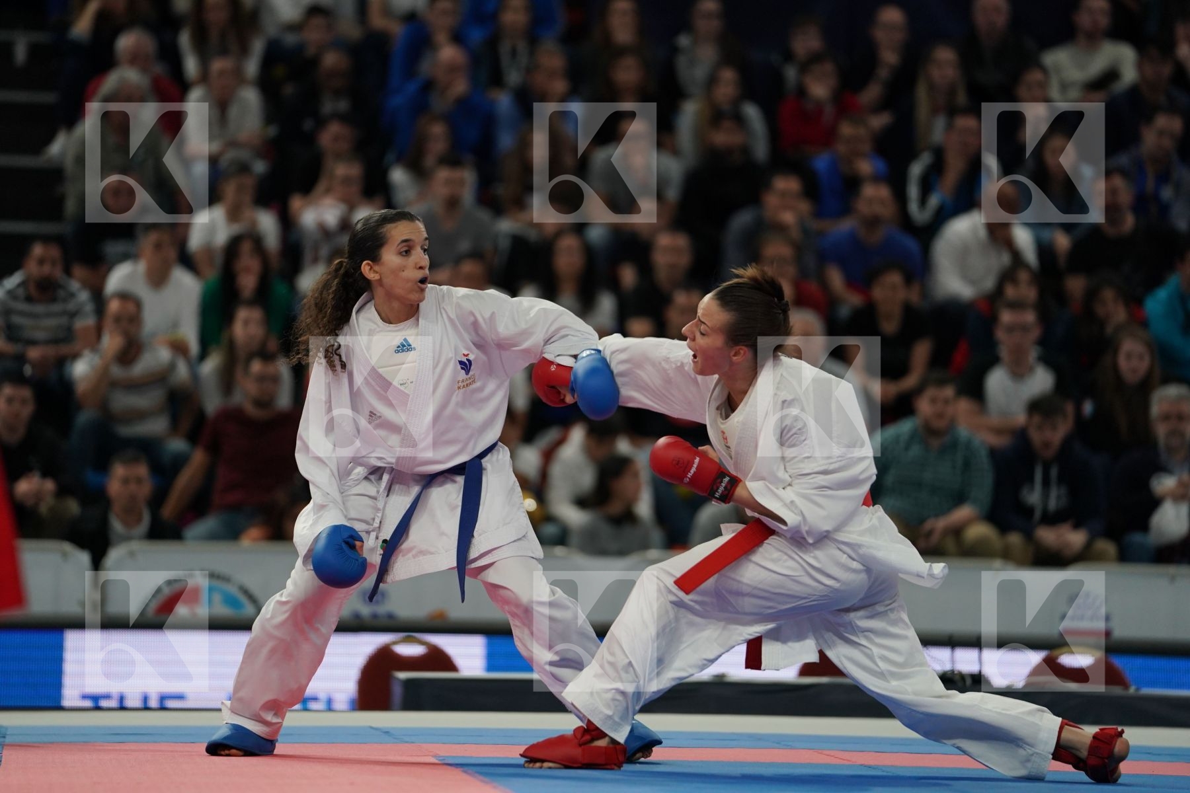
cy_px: 396
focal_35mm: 200
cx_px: 595
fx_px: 6611
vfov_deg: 6.9
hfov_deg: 10.3
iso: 1250
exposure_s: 1/1000
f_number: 2.8
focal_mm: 200
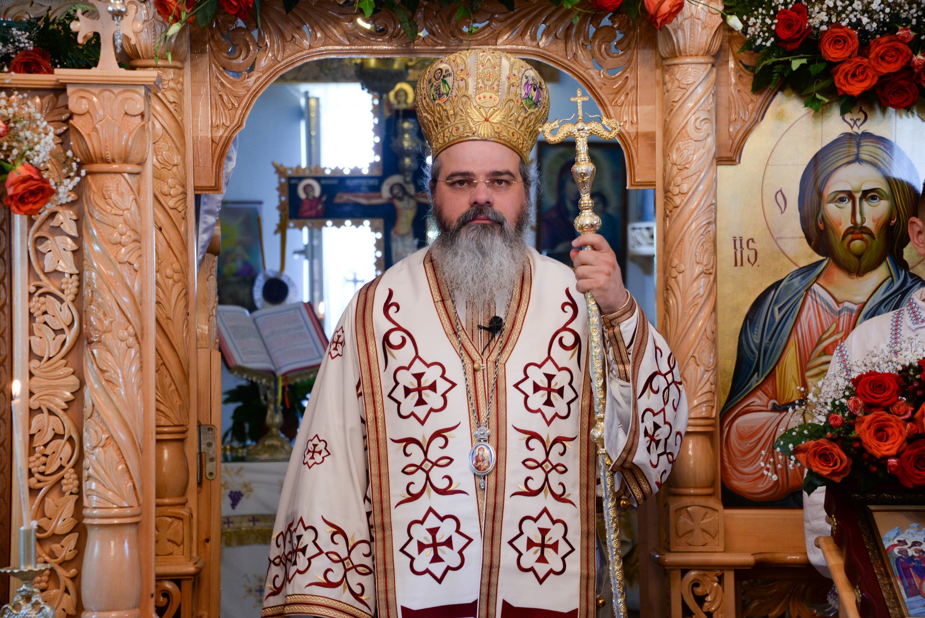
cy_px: 309
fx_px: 2570
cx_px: 462
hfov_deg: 20.4
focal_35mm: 100
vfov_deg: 13.7
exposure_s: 1/80
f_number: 5.3
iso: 1600
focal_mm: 100
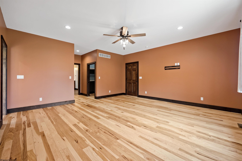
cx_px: 121
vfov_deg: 81.3
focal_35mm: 14
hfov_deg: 104.2
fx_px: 94
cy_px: 80
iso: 2000
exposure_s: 1/320
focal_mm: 14
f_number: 5.6
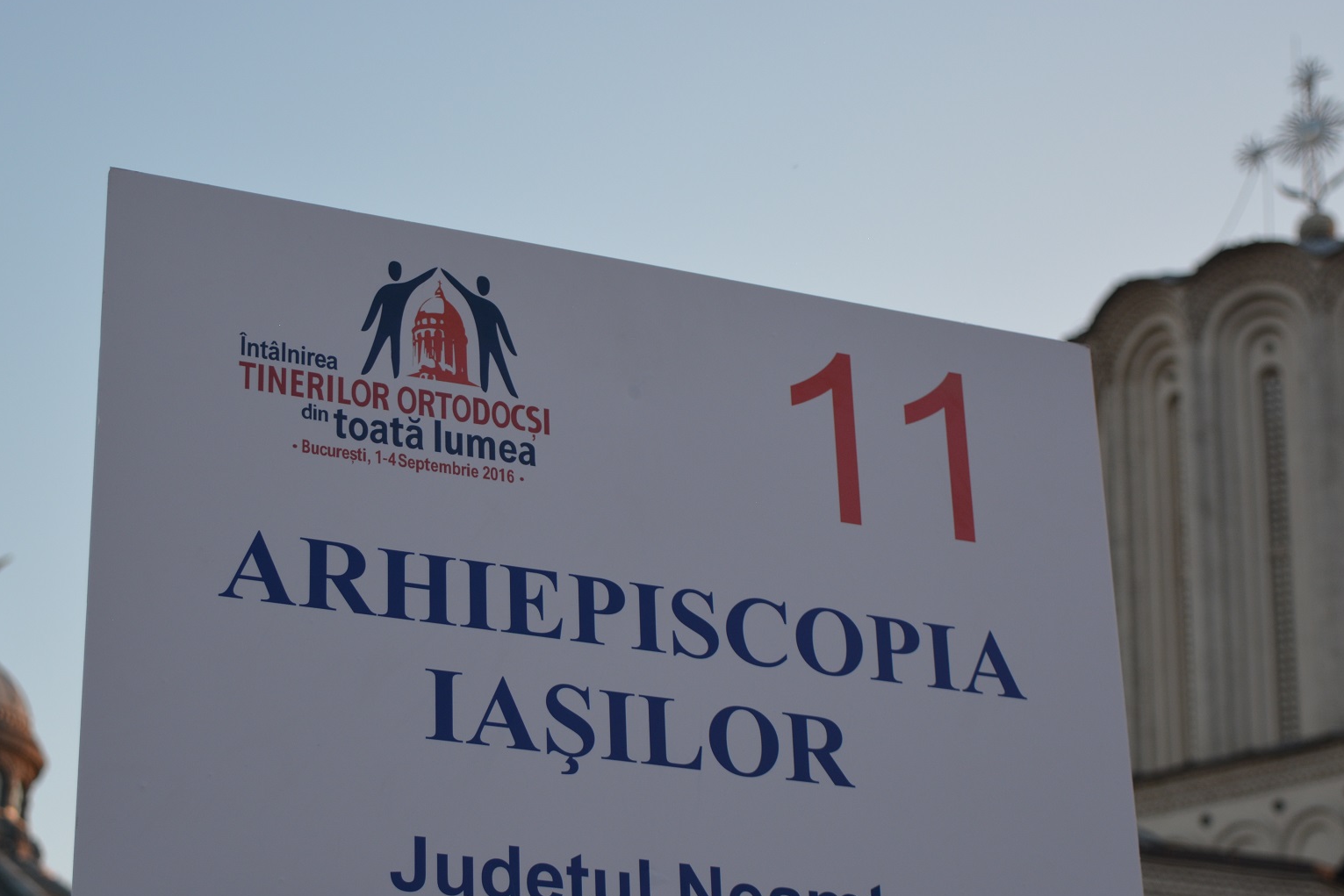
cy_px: 550
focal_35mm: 85
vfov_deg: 16.1
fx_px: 3159
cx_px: 622
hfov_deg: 24.0
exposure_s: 1/160
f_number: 6.3
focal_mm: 45
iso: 200
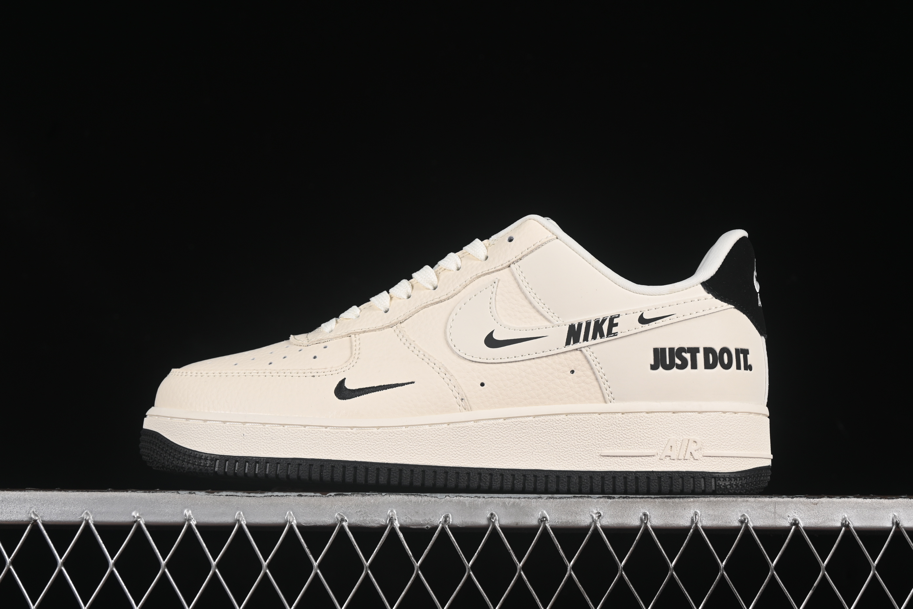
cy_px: 304
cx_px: 456
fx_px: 1902
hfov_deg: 27.0
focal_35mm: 75
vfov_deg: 18.2
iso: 160
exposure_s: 1/80
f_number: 8
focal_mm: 50
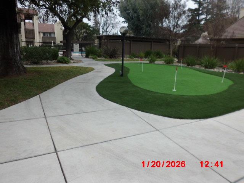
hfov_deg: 67.3
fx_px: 183
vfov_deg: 53.1
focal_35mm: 26
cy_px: 92
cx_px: 122
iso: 100
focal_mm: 4.6
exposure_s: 1/250
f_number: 3.2
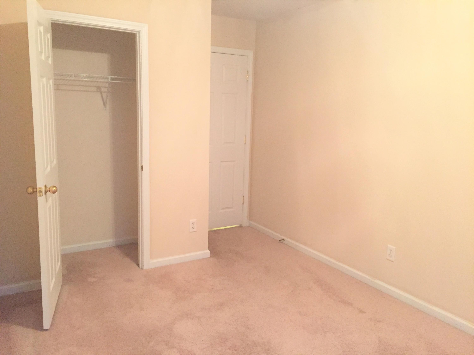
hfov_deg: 61.7
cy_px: 178
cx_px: 237
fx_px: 397
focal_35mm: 29
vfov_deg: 48.2
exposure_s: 1/30
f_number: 2.2
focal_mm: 4.15
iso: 250
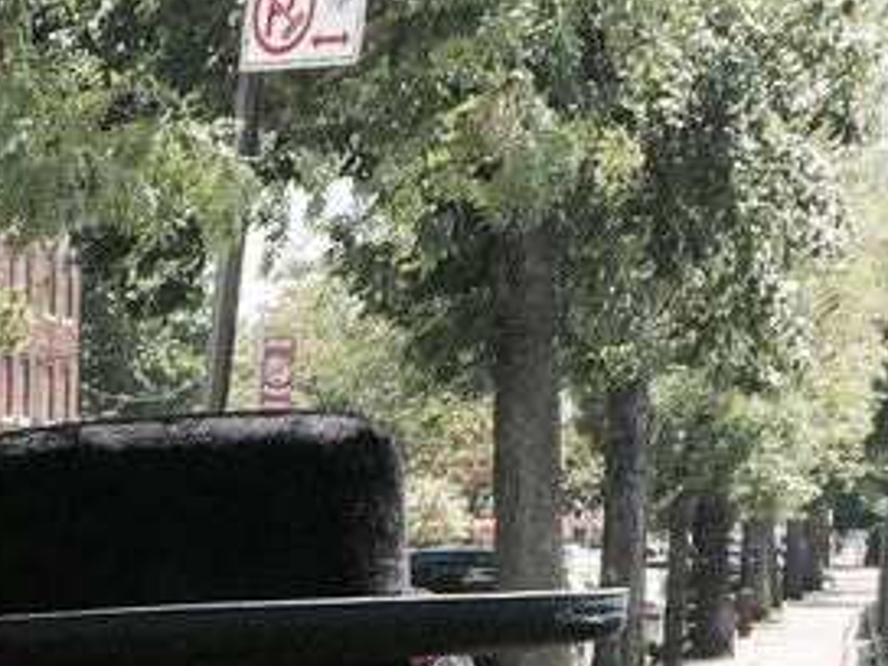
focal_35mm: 149
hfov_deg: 12.4
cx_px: -558
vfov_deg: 9.5
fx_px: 3822
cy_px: 1218
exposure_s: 1/842
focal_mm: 4.15
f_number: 2.2
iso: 32
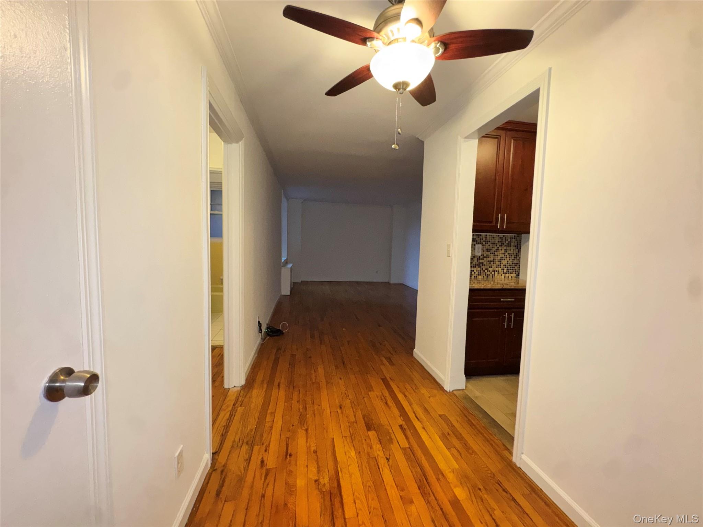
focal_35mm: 14
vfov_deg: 85.7
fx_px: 284
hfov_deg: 102.1
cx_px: 352
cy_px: 264
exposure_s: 1/60
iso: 640
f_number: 2.2
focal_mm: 2.22
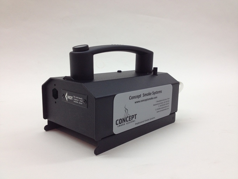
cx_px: 119
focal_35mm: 35
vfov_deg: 40.7
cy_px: 90
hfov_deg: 52.6
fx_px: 241
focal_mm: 4.28
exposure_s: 1/50
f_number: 2.4
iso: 64
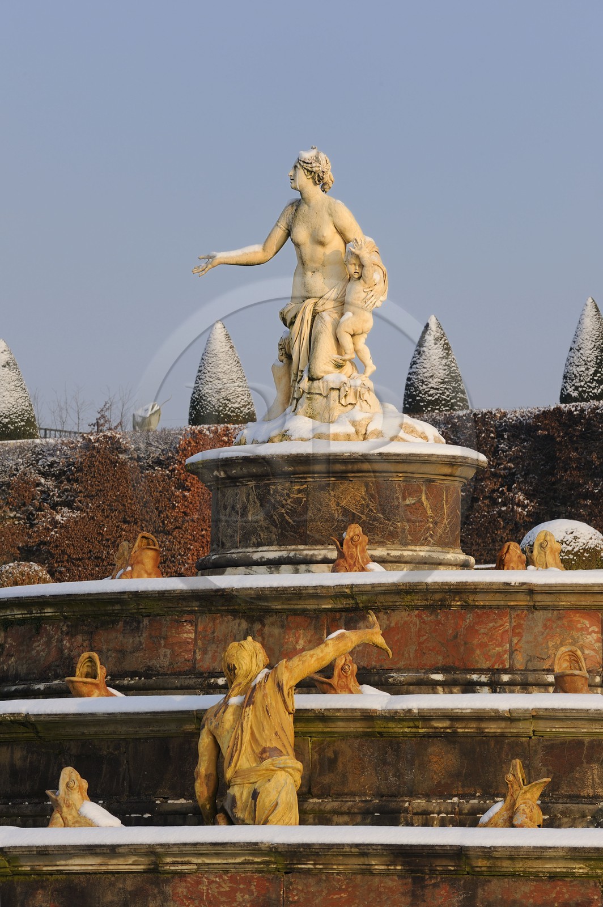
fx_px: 4404
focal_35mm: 175
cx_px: 302
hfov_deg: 7.8
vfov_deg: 11.8
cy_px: 454
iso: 200
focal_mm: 175
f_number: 10
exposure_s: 1/160
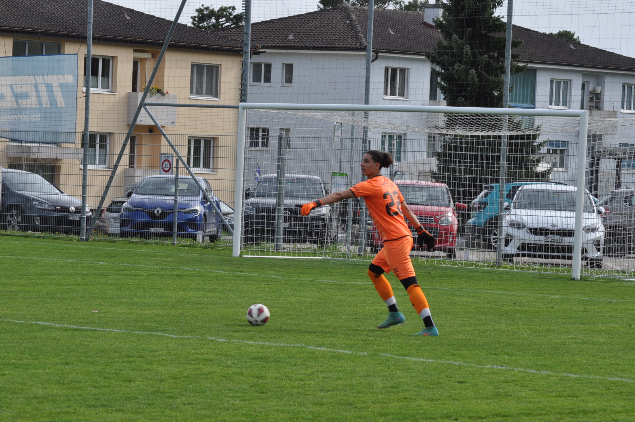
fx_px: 2960
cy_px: 211
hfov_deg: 12.2
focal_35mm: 168
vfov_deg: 8.2
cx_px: 318
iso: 200
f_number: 13
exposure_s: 1/100
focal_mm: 112
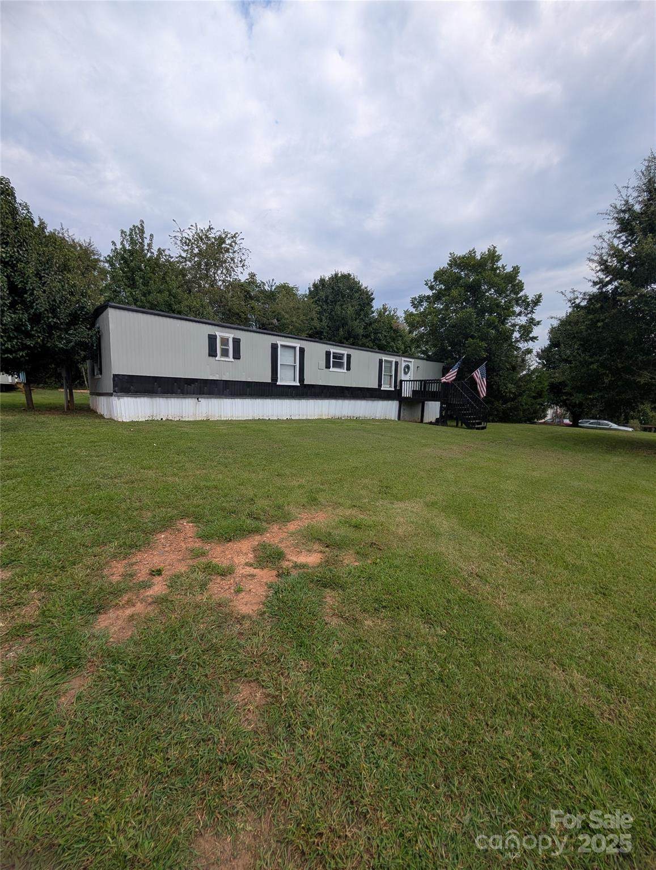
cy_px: 435
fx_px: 302
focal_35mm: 12
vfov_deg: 110.4
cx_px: 328
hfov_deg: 94.7
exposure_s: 1/2786
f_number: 1.7
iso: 51
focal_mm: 2.02
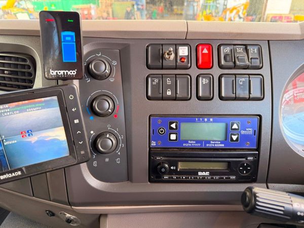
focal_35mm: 24
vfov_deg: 56.8
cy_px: 114
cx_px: 152
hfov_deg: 71.6
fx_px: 211
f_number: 1.78
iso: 125
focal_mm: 6.76
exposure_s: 1/121
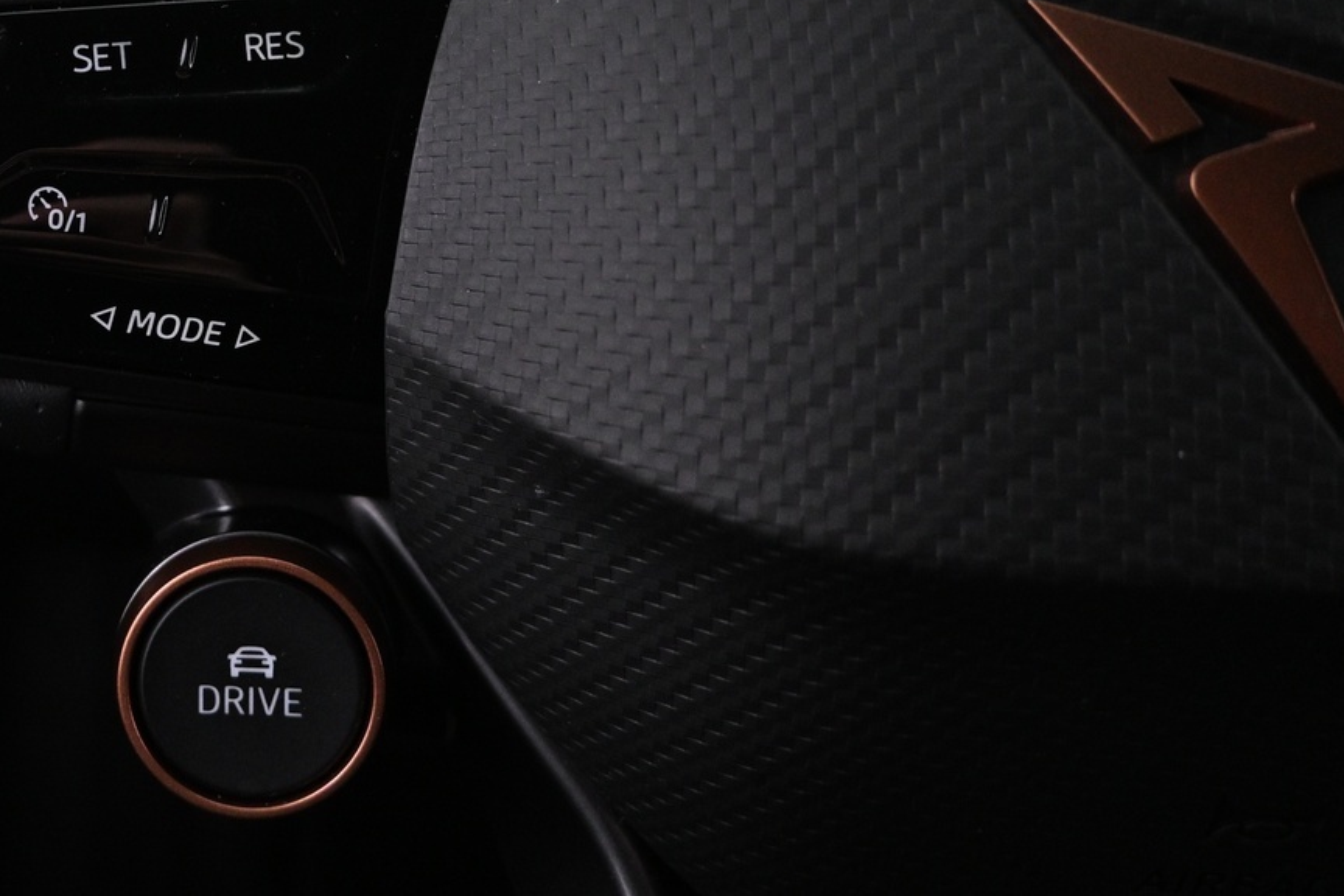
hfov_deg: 40.5
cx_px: 152
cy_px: 292
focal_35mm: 45
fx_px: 1680
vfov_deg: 29.6
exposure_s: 1/30
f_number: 3.5
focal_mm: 16
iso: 1600
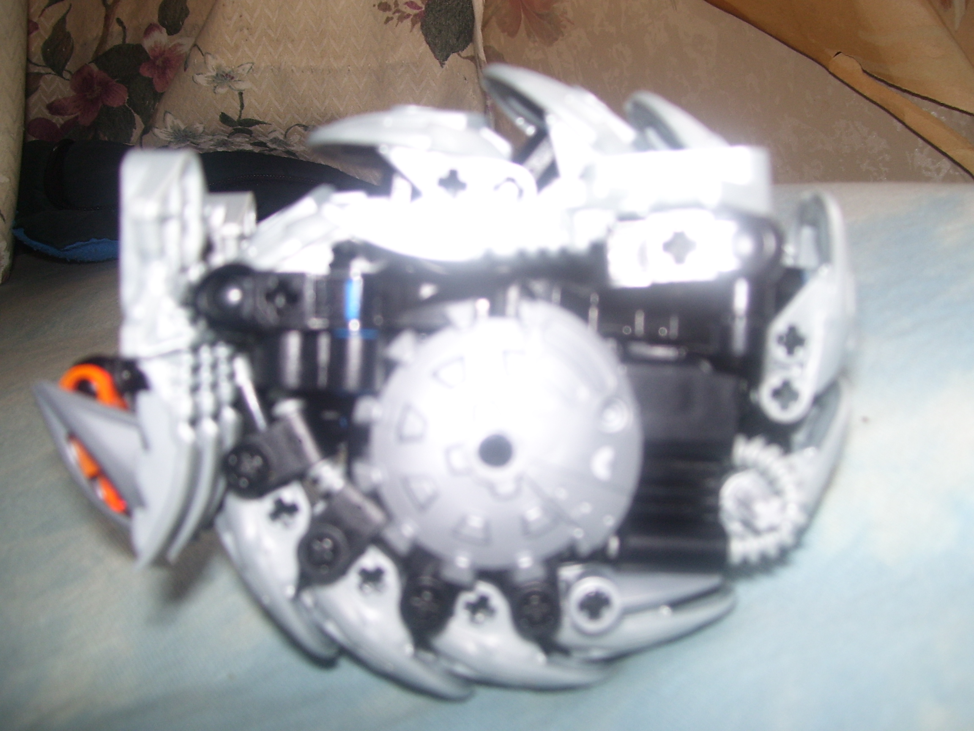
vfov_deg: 39.7
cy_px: 366
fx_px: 1013
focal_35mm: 36
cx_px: 487
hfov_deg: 51.4
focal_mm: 6
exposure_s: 1/60
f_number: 2.7
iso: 80
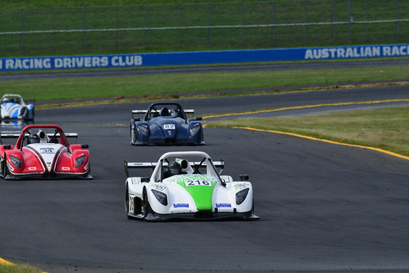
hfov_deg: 2.7
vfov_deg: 1.8
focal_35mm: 750
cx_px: 204
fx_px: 8523
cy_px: 136
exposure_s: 1/640
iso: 400
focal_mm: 500
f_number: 13
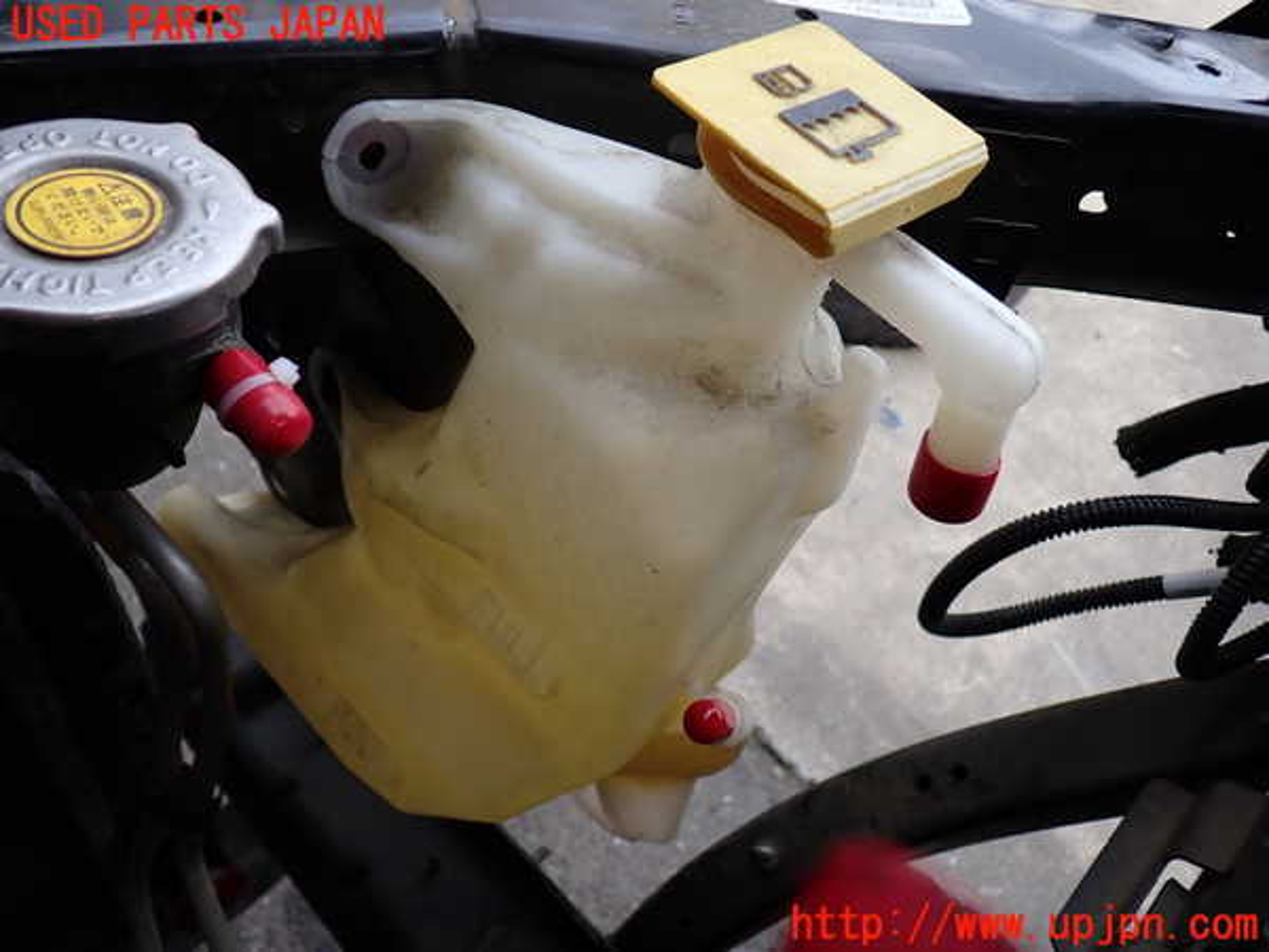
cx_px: 634
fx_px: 1026
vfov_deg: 49.7
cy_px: 476
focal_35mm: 28
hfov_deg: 63.4
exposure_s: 1/500
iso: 100
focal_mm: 5.05
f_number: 2.2
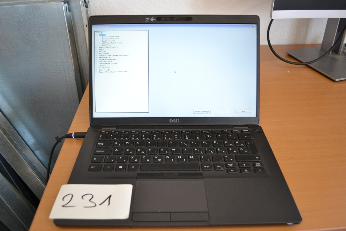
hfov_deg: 61.9
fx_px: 288
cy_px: 116
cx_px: 173
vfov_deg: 43.6
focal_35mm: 30
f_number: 3.8
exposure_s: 1/50
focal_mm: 20
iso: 400
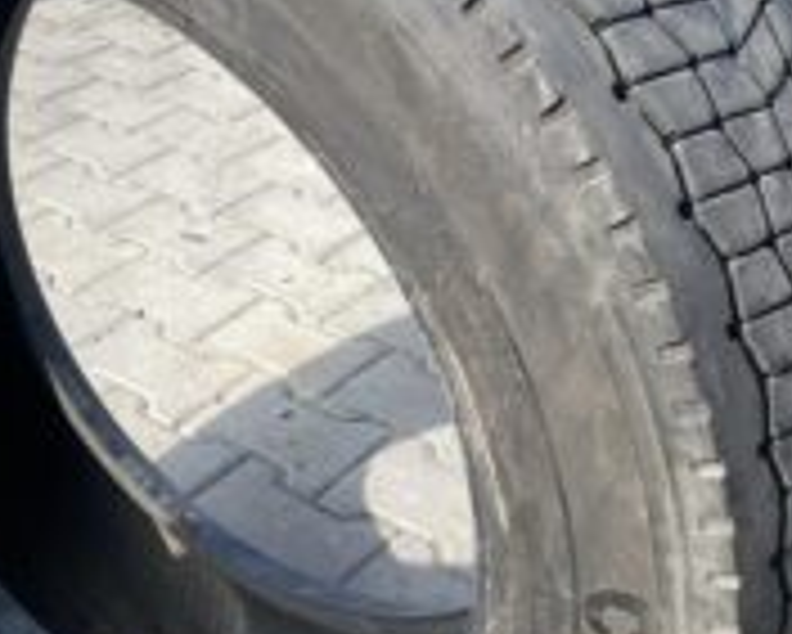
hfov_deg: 30.2
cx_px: 248
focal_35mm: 62
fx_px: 1454
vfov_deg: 24.6
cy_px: 272
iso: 32
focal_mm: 4.25
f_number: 1.8
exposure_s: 1/711
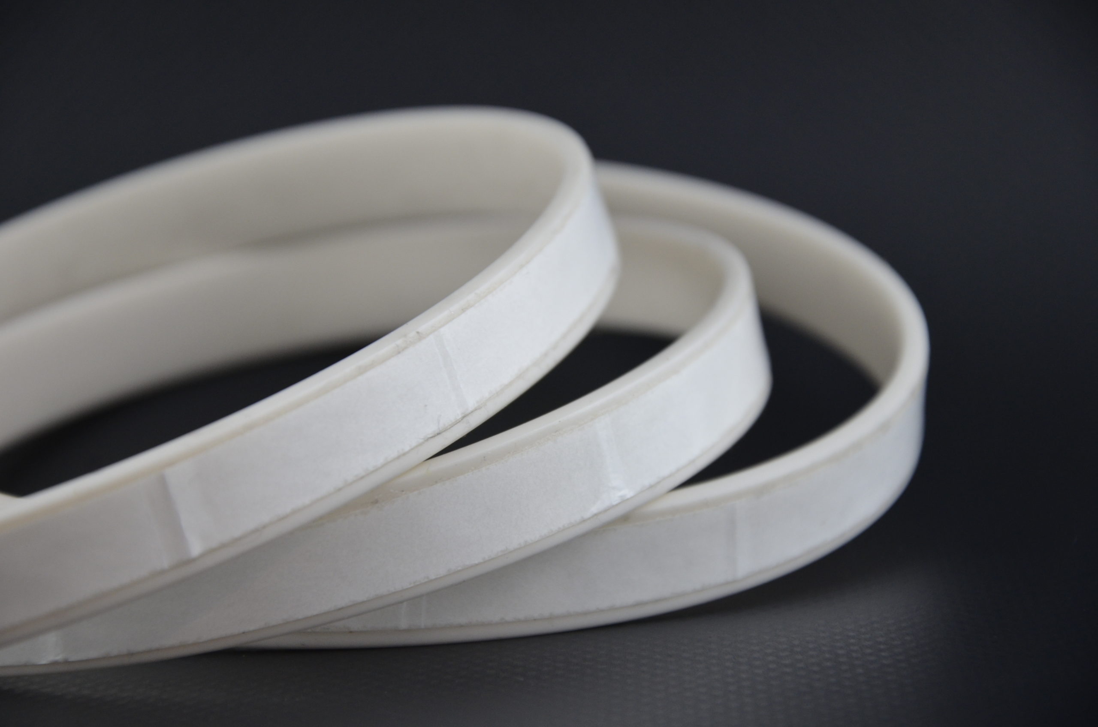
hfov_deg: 13.1
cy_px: 364
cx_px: 549
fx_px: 4794
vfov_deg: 8.7
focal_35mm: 158
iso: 800
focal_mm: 105
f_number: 5.6
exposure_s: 1/40
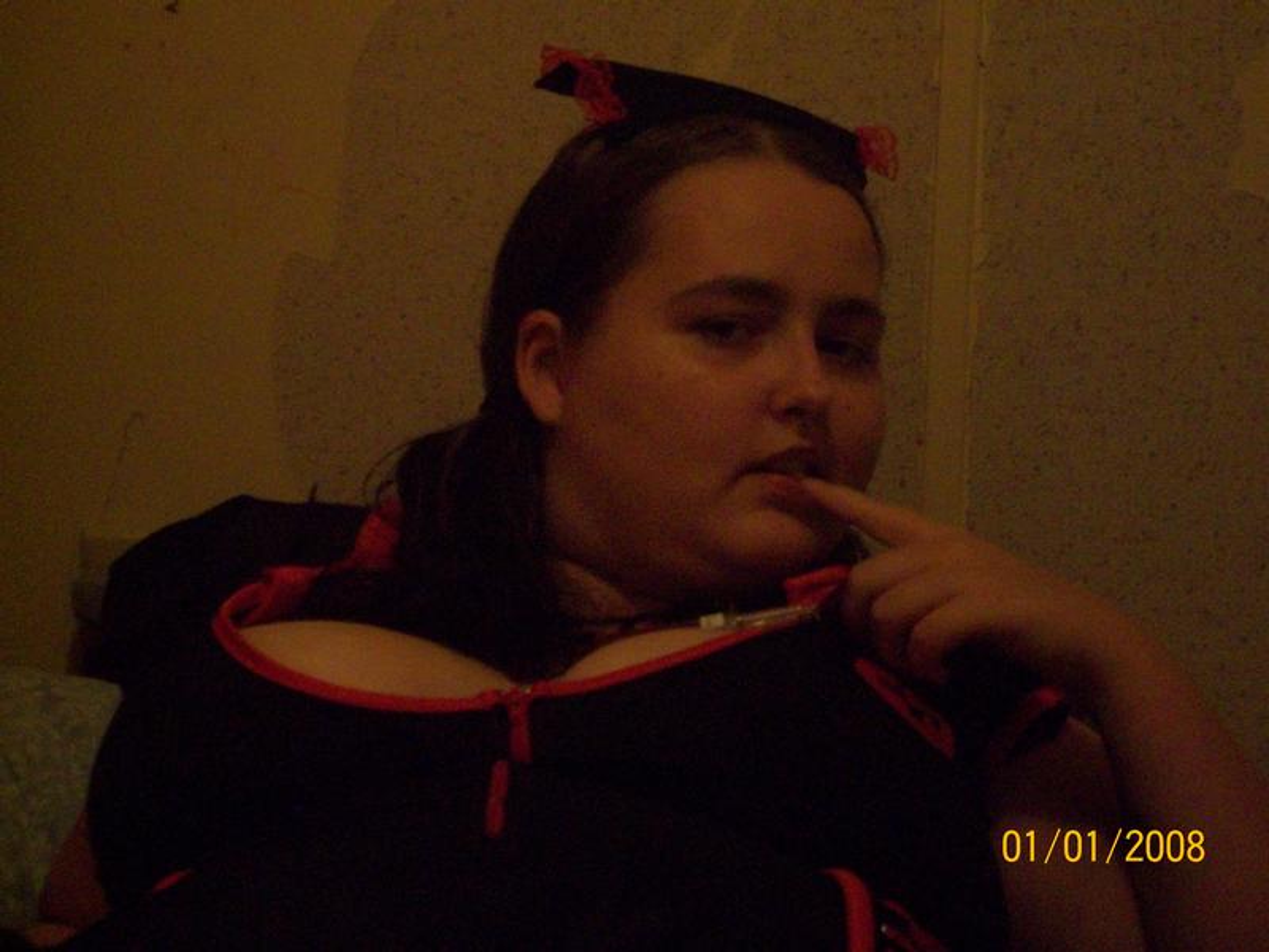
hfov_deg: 18.2
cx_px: 634
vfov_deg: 13.7
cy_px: 476
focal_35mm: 108
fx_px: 3959
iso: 200
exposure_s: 1/8
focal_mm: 18
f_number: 4.8
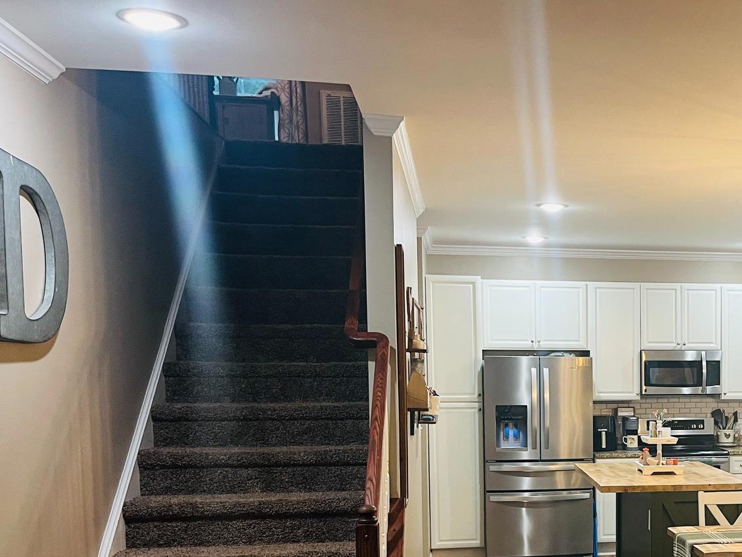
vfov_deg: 30.1
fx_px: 1008
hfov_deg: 37.9
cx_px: 660
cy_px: 450
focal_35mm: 47
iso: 125
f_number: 1.6
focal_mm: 5.1
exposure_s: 1/60
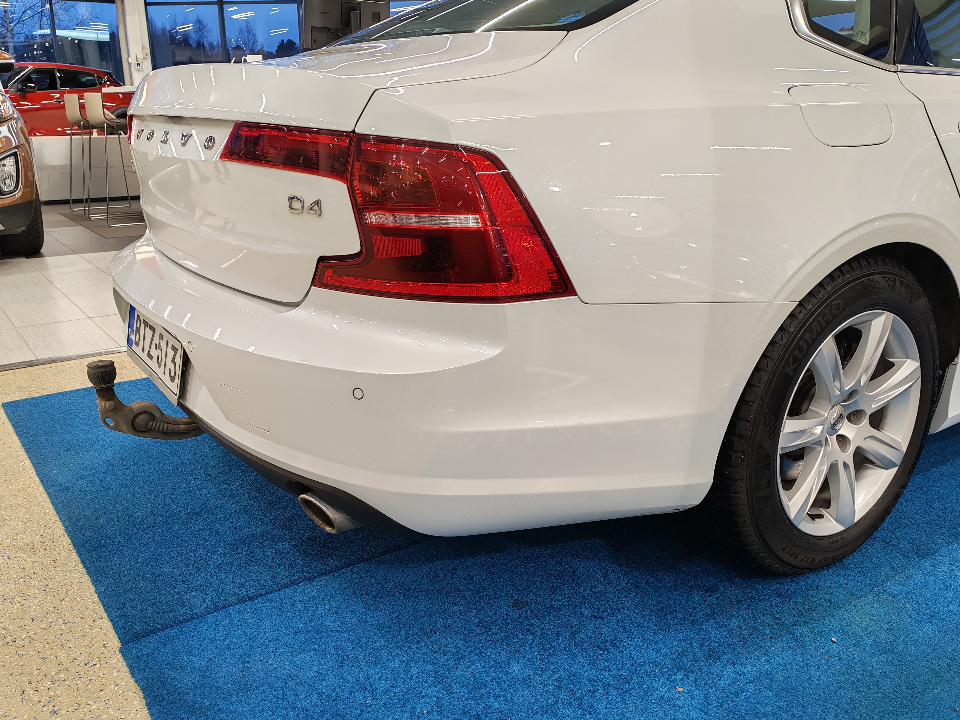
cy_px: 360
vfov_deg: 45.4
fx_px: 860
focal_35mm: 31
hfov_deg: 58.4
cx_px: 480
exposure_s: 1/100
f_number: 1.9
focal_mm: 6.12
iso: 481
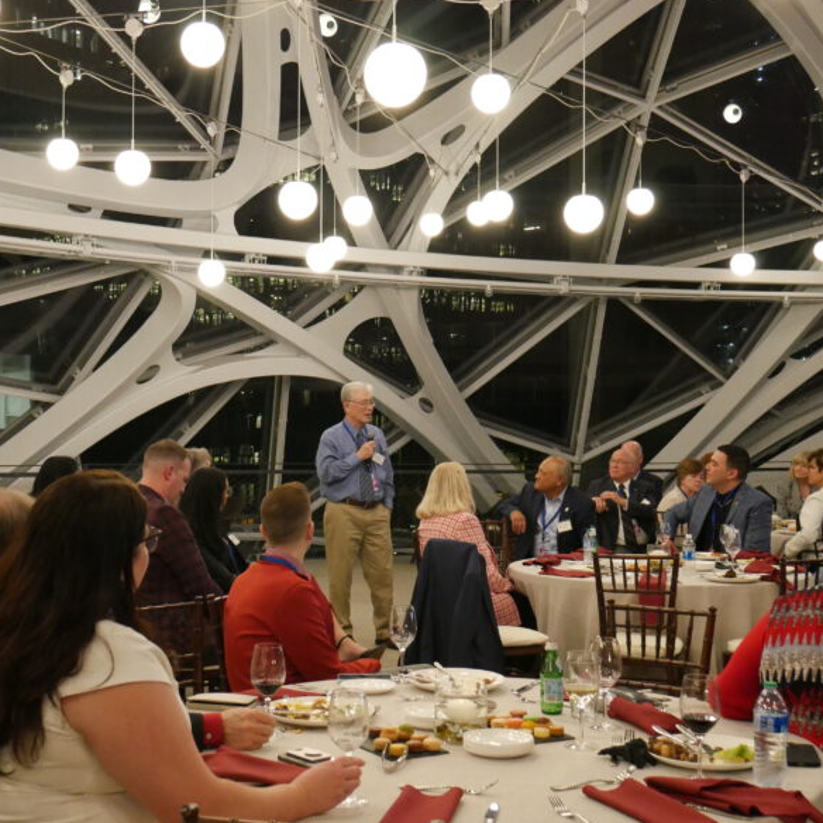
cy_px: 412
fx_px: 1291
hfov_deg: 35.3
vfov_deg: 35.4
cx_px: 335
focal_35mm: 48
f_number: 4.5
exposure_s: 1/50
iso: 3200
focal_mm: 20
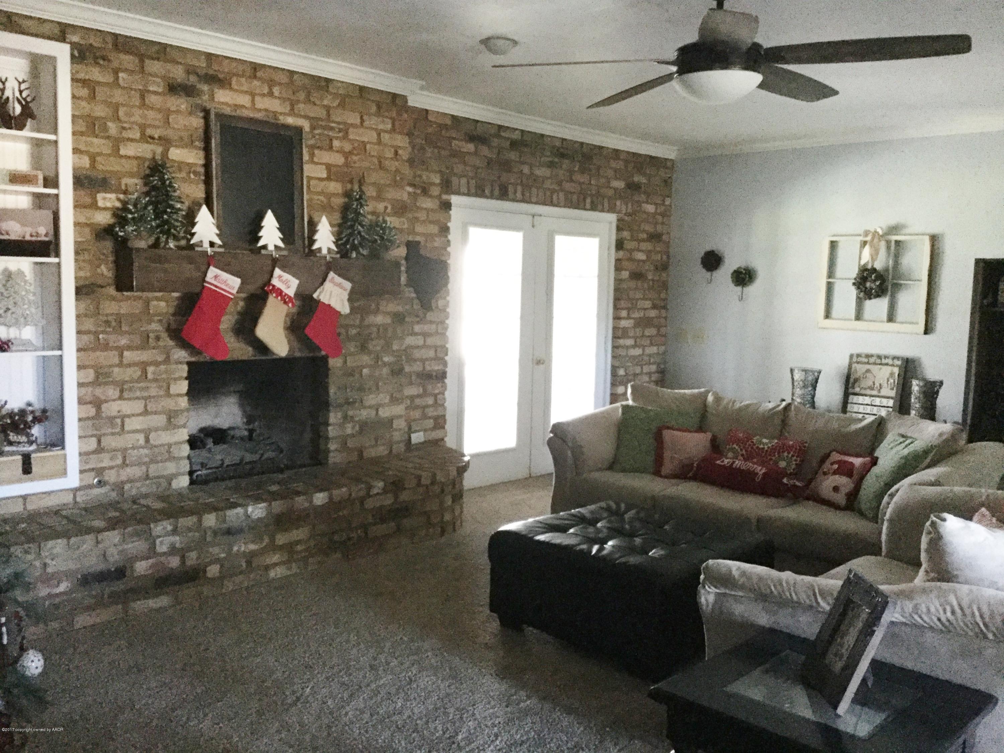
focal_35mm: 31
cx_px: 502
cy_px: 376
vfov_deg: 45.4
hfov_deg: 58.4
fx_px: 899
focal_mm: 3.3
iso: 320
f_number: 2.4
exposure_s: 1/15
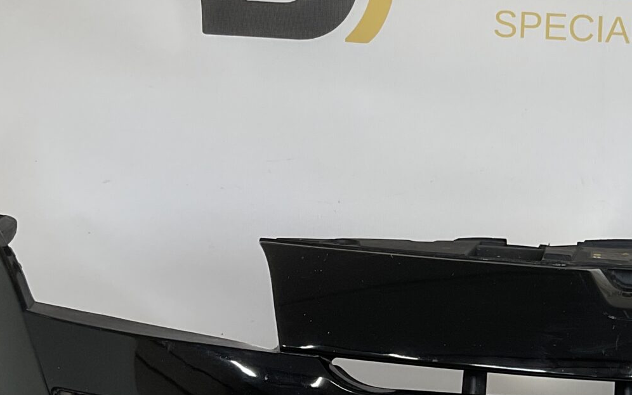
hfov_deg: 24.8
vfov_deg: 16.4
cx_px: 648
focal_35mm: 79
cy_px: 301
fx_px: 1361
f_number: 1.8
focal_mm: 3
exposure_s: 1/149
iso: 16
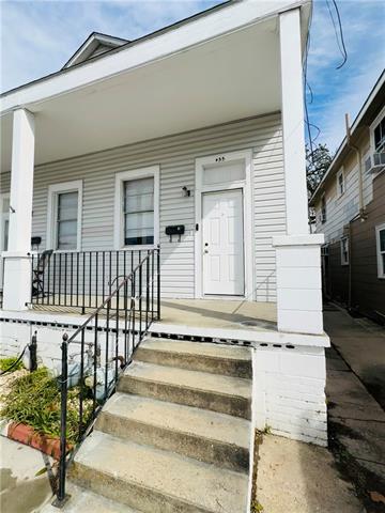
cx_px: 192
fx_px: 208
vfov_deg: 102.1
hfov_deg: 85.7
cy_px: 256
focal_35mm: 14
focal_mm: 2.22
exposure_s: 1/3509
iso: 50
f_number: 2.2
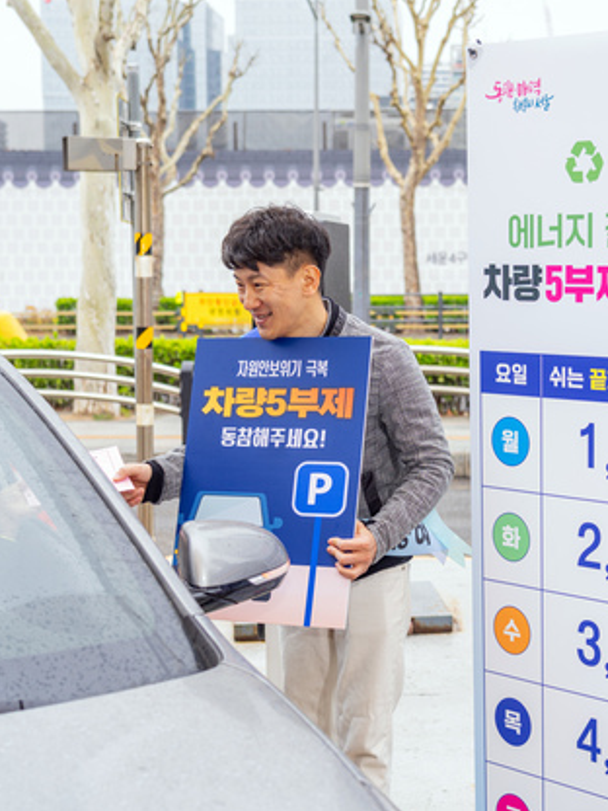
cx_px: 435
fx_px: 1429
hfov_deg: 23.8
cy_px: 405
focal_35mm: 61
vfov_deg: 31.7
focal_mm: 42
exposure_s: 1/160
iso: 160
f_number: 4
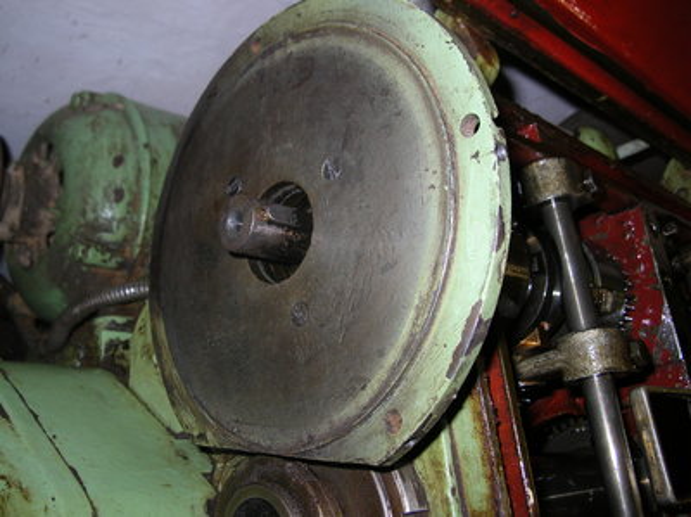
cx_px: 346
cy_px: 258
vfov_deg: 39.6
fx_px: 718
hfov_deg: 51.4
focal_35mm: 36
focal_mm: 6
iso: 50
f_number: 2.7
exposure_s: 1/60.1
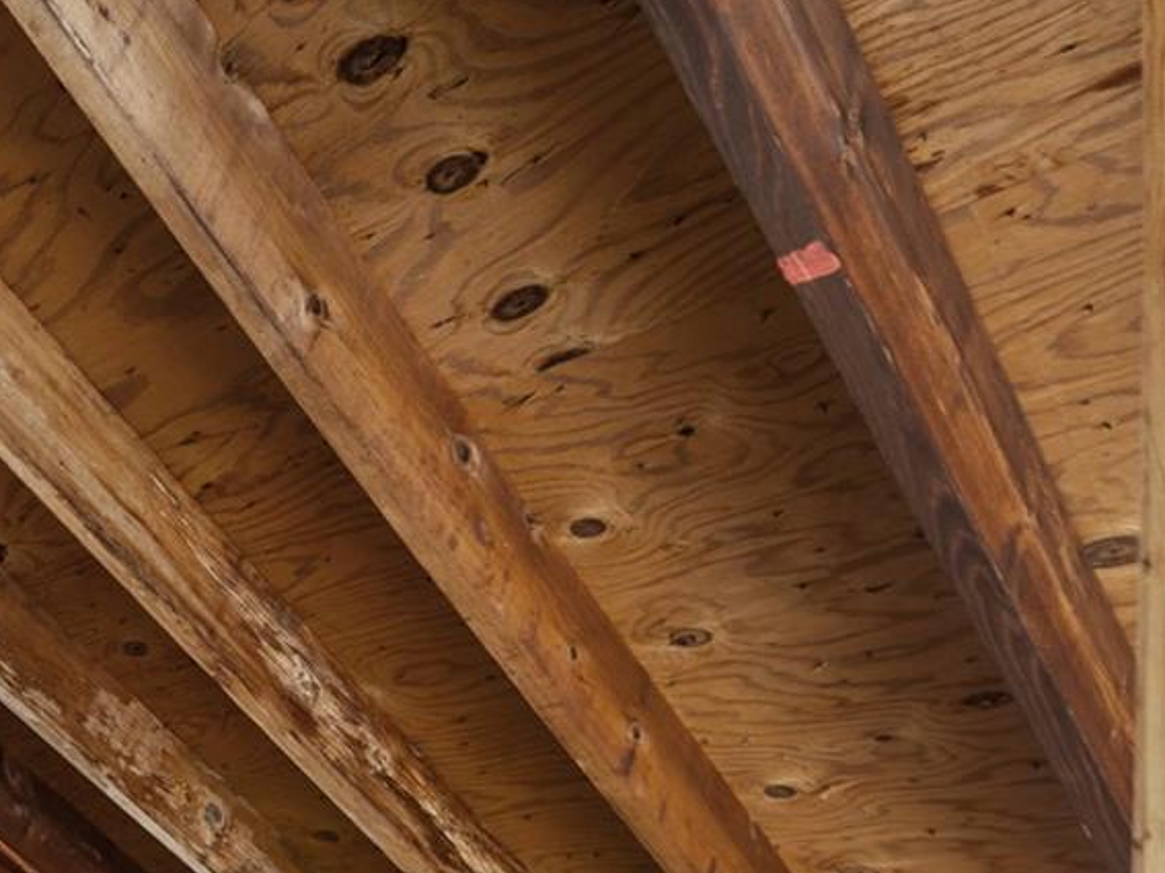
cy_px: 952
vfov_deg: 33.1
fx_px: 1279
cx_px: -255
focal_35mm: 38
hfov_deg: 36.7
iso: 160
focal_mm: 14
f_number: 8
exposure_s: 6
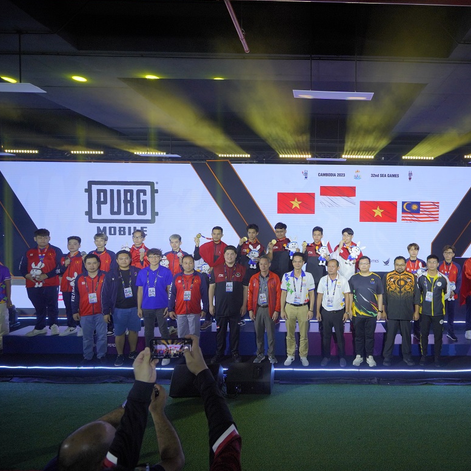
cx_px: 326
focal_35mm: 21
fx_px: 323
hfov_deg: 69.4
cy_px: 238
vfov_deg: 72.1
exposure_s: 1/250
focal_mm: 16
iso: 1600
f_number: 4
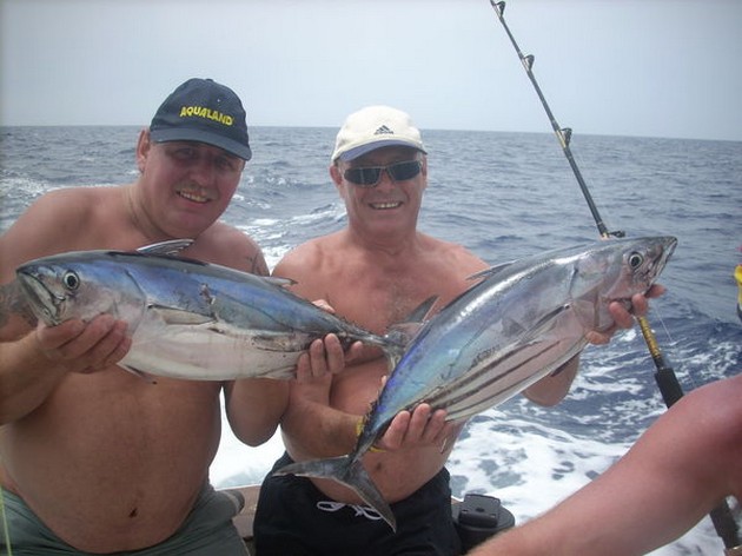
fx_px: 793
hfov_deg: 50.2
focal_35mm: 37
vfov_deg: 38.6
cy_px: 278
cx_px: 371
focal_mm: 6.2
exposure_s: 1/239
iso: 64
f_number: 5.6
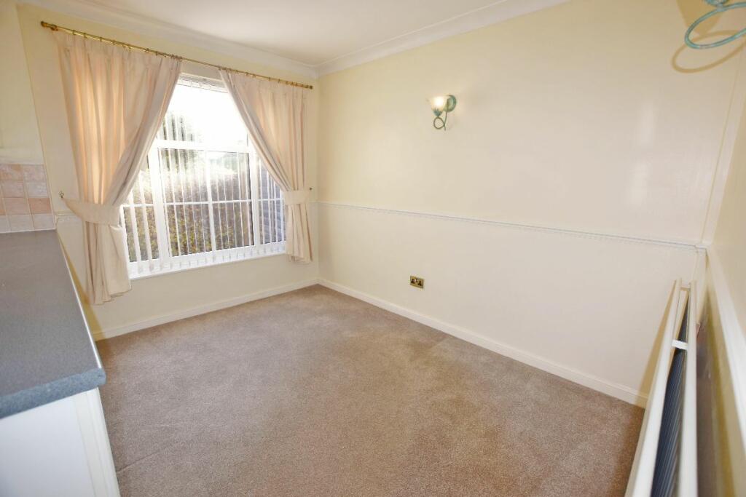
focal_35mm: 15
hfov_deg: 100.4
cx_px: 373
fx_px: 311
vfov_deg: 77.3
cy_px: 248
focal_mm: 10
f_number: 3.5
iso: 100
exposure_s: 1/160
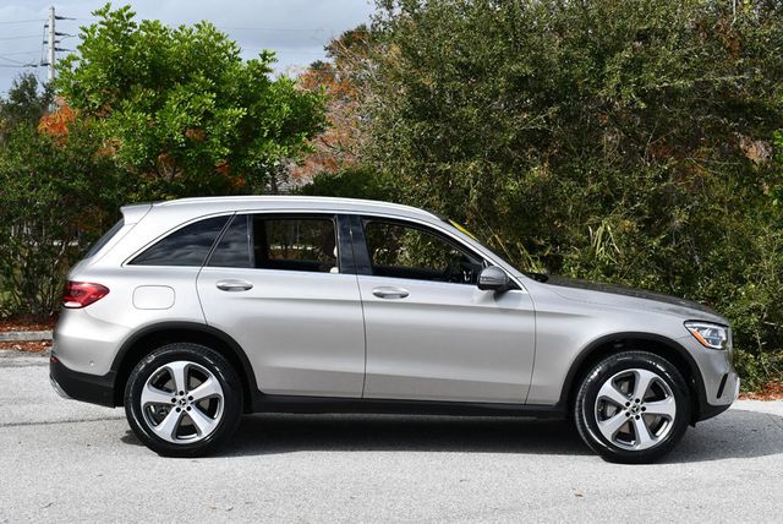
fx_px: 1350
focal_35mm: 62
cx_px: 392
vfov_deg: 22.0
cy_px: 262
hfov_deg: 32.4
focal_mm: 31
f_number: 9
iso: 100
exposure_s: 1/320
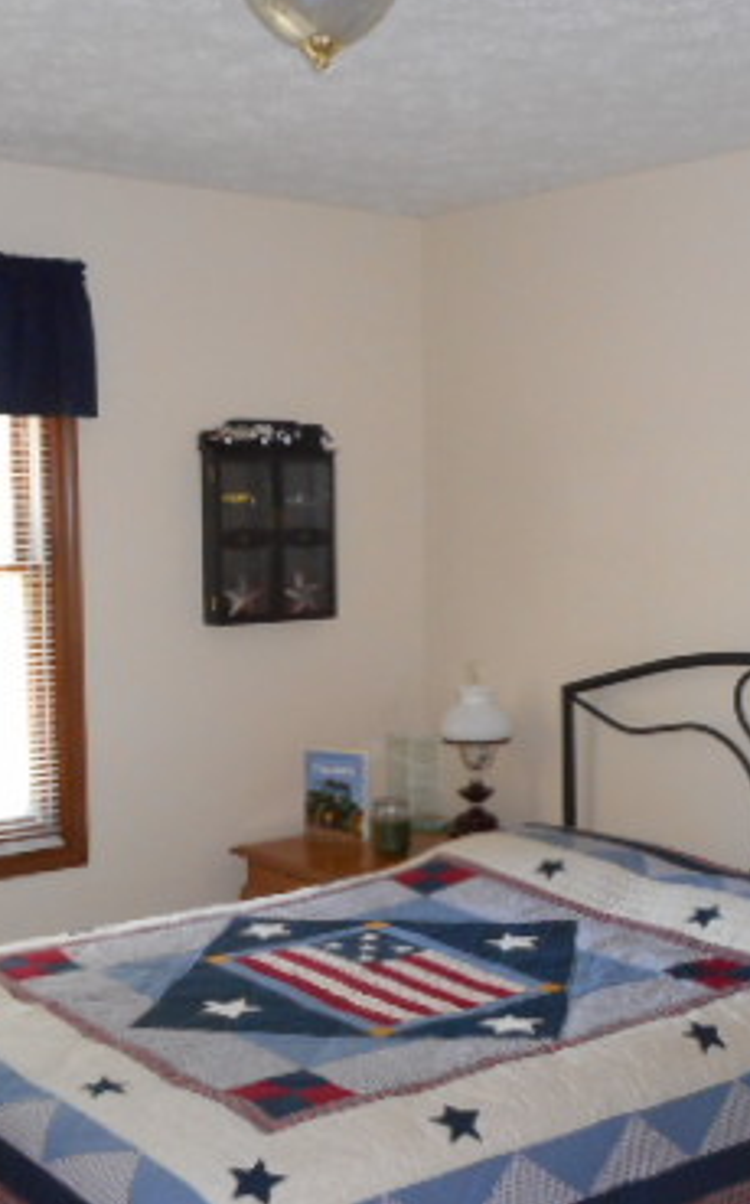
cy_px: 659
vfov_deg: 43.5
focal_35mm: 46
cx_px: 447
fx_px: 1507
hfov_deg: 27.9
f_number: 3.7
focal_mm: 4.5
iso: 360
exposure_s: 1/25
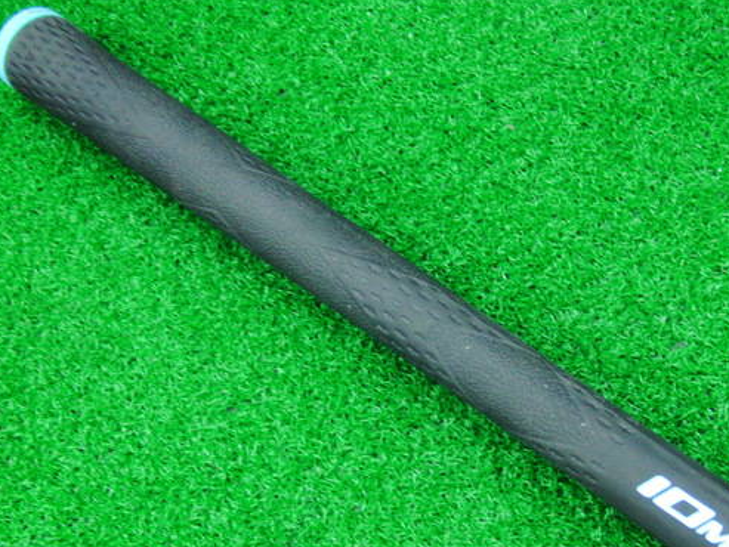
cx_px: 439
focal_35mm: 48
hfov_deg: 39.5
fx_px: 1011
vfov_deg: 30.1
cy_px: 349
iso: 400
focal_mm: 6.42
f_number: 3.6
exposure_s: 1/20
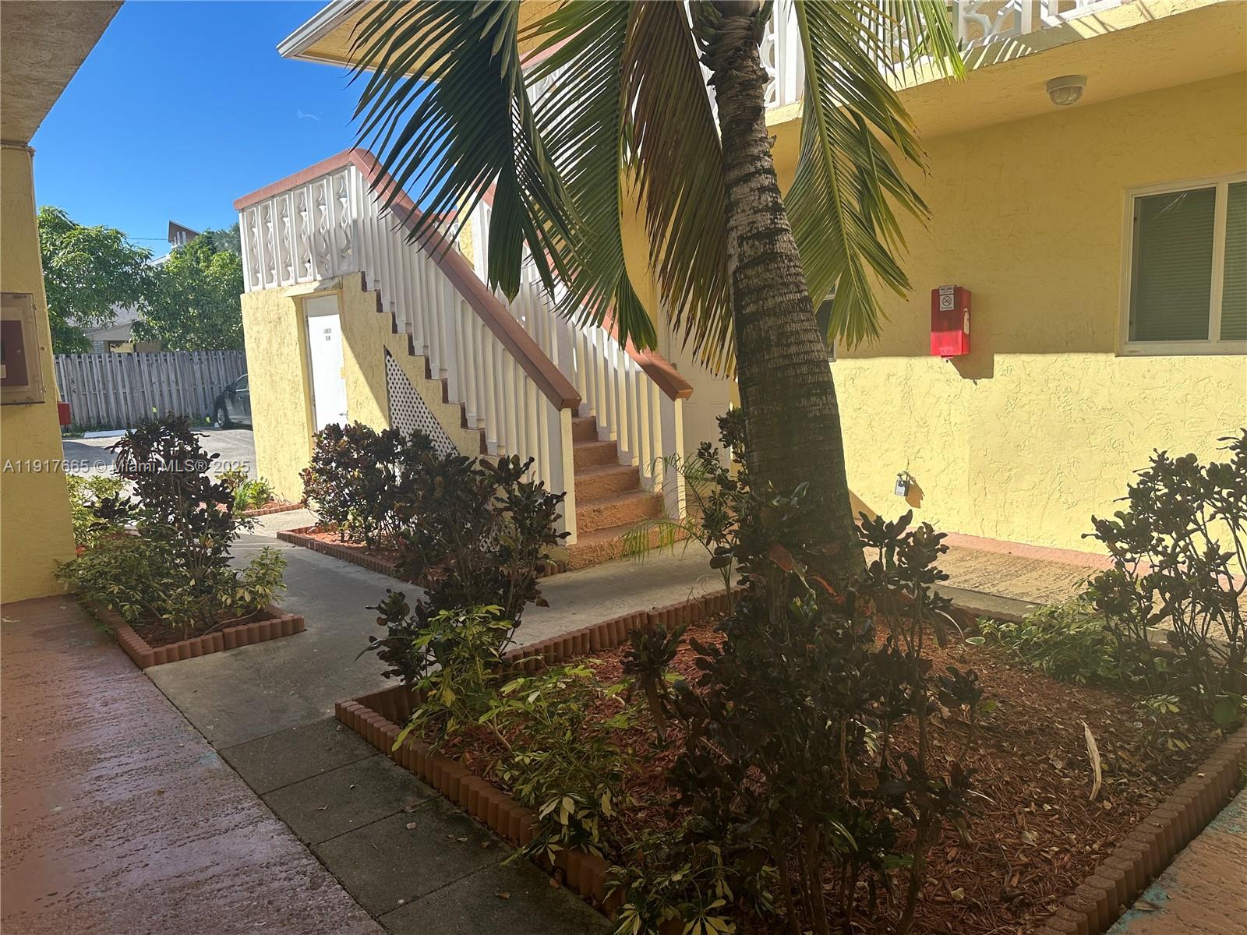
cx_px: 624
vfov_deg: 56.8
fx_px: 865
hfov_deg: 71.6
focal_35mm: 24
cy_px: 468
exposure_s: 1/2252
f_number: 1.78
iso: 80
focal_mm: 6.86
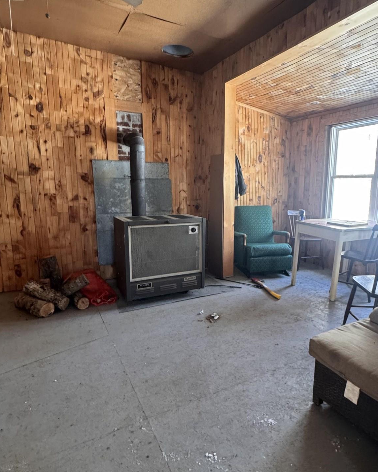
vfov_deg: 75.0
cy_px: 241
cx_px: 224
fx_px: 308
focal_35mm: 22
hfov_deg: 62.7
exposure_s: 1/64
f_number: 2.2
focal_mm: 2.22
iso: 320
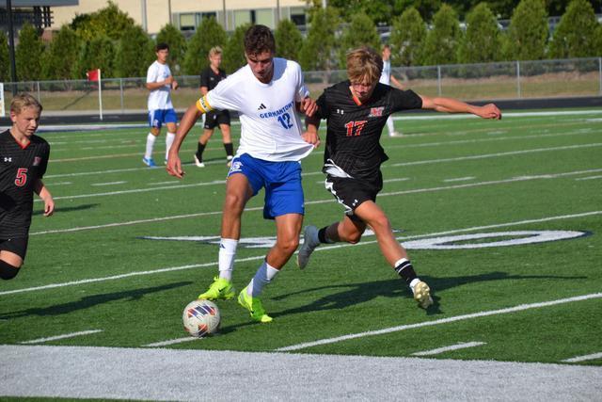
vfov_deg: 8.2
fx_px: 2810
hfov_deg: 12.2
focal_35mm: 168
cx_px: 301
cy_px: 201
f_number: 7.1
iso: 400
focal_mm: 112
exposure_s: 1/2000
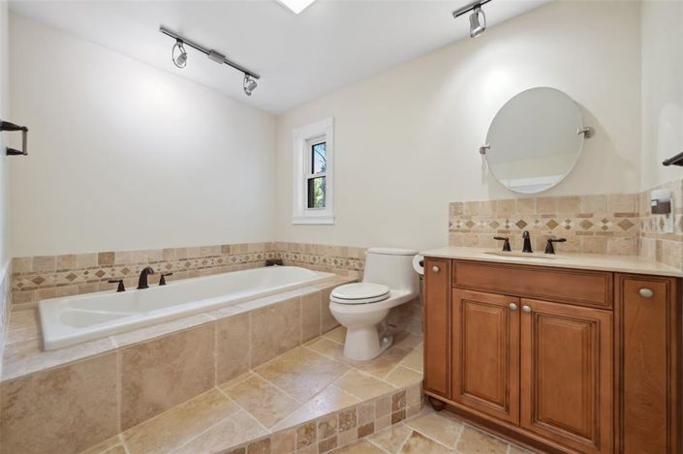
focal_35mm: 13
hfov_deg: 108.4
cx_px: 342
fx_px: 246
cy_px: 227
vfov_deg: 85.3
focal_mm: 13
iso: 250
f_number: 9
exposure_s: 1/5
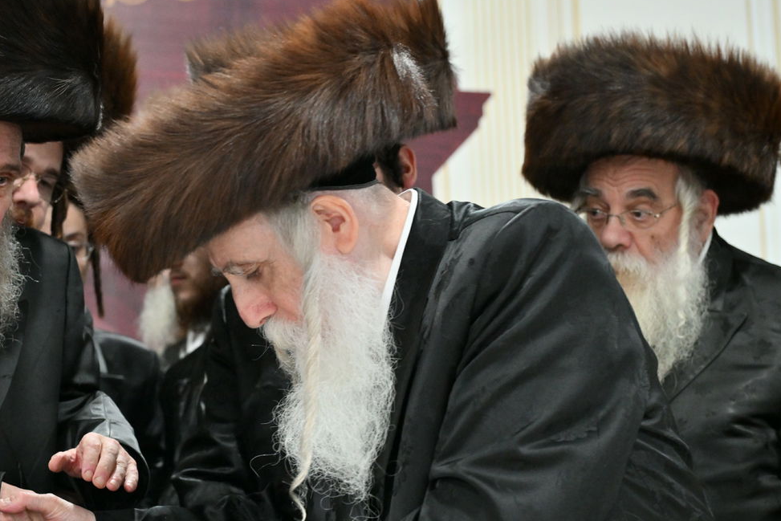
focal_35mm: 82
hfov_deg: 24.6
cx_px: 253
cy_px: 324
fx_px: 1779
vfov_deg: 16.6
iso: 3200
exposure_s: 1/200
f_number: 4.5
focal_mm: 57
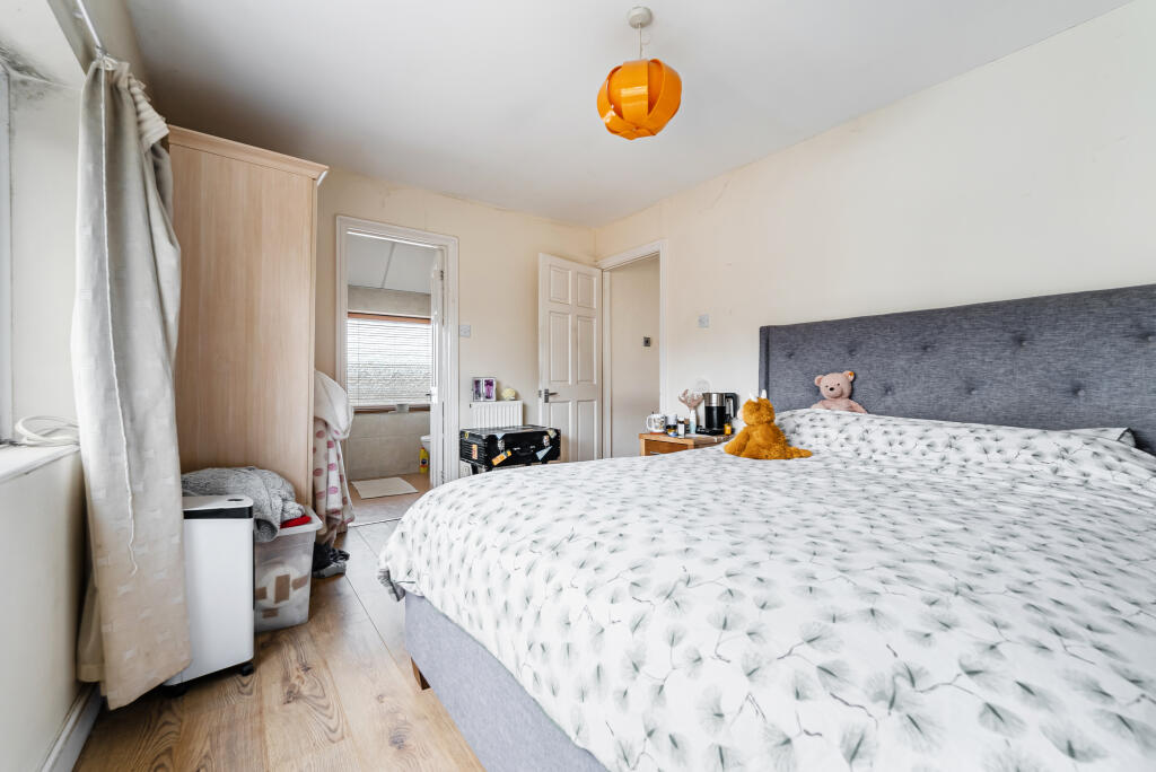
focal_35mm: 14
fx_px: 450
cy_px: 386
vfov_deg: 81.3
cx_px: 578
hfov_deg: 104.2
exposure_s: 1/400
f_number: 8
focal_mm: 14
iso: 320
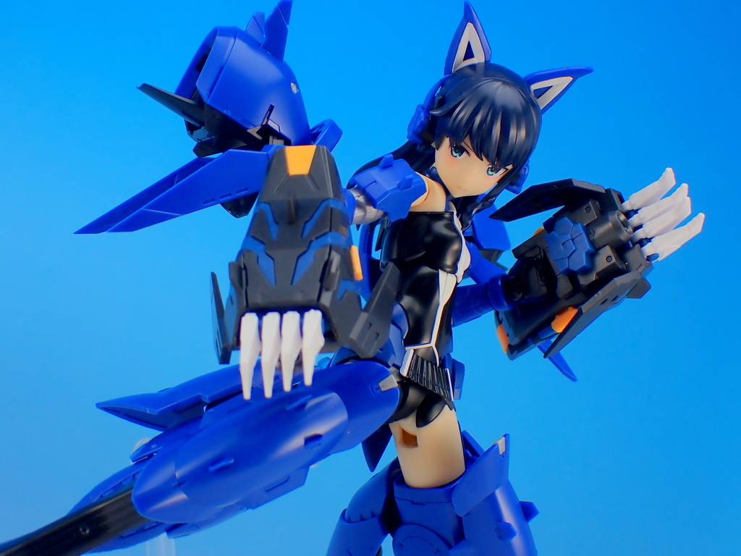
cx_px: 370
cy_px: 278
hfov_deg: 22.3
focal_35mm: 88
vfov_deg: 16.8
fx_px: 1884
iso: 100
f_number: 4.5
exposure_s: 1/25
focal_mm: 15.66
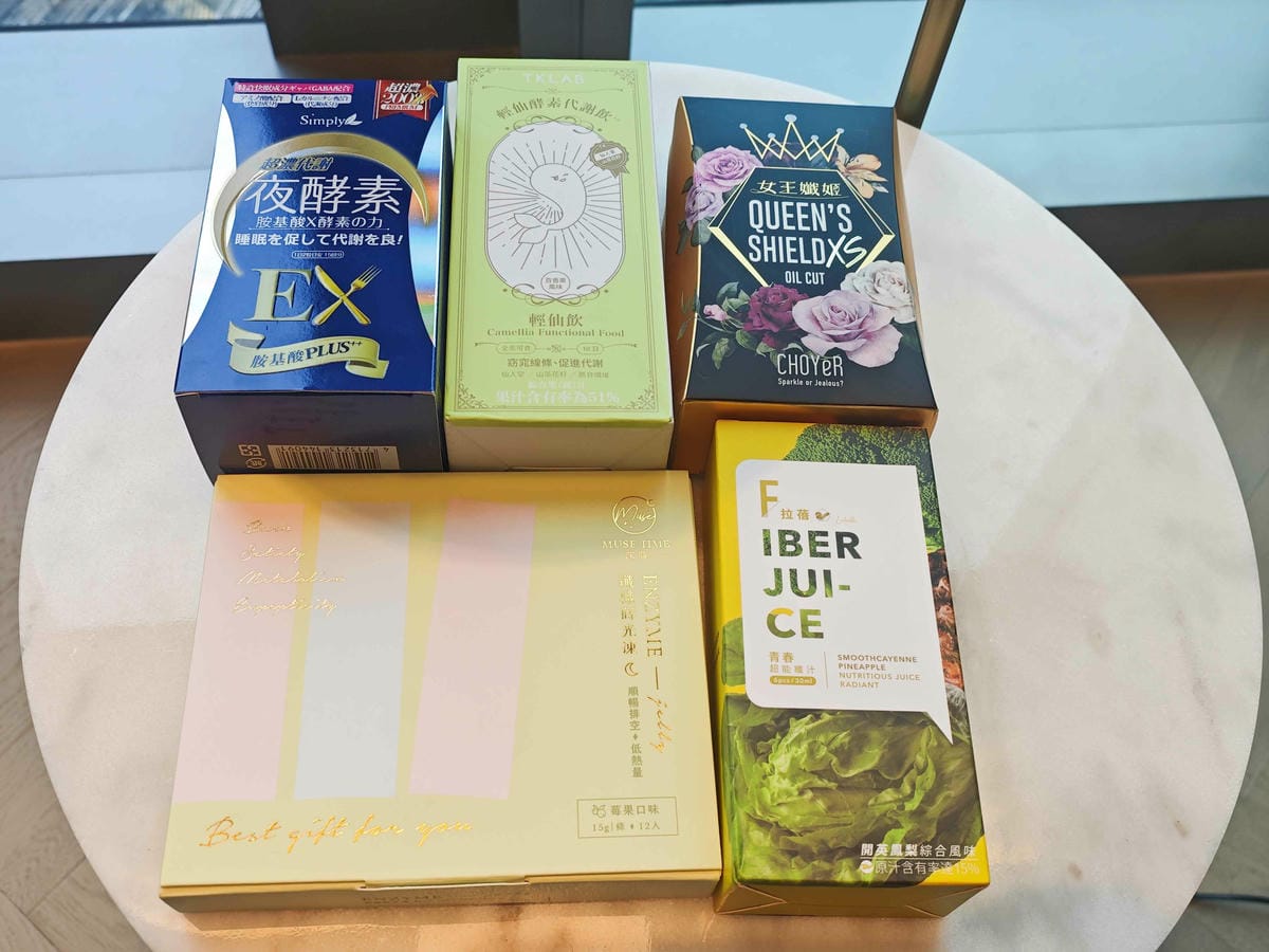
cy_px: 476
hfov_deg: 60.0
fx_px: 1100
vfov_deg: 46.8
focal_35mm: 30
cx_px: 634
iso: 200
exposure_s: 1/120
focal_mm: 8.72
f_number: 2.8
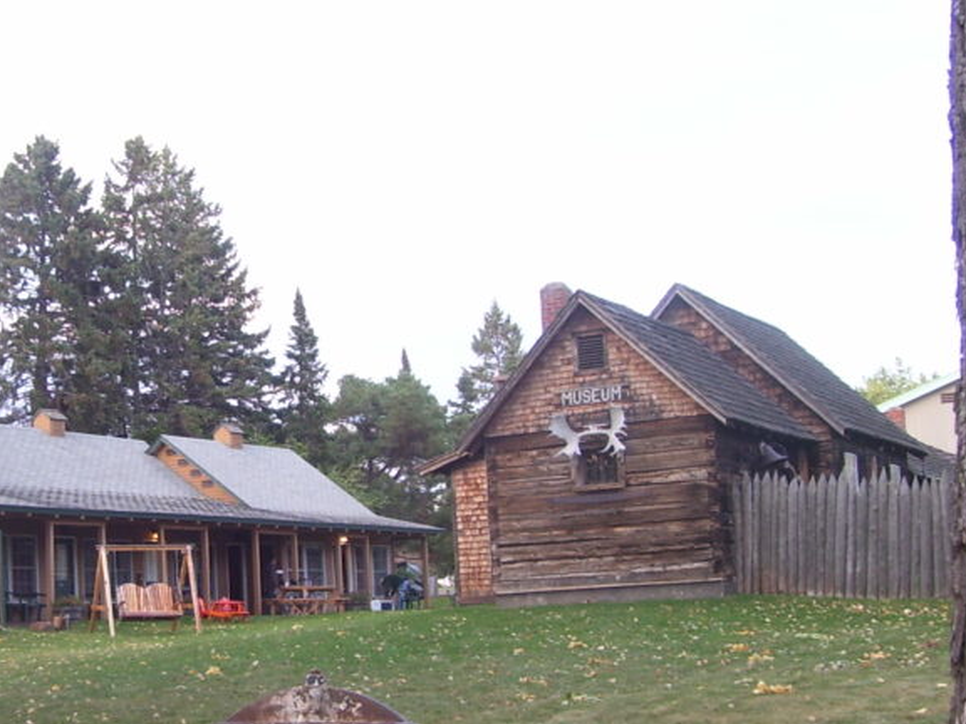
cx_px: 211
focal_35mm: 64
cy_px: 442
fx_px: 1786
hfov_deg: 29.7
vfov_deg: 22.9
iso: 80
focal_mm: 6
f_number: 2.7
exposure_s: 1/60
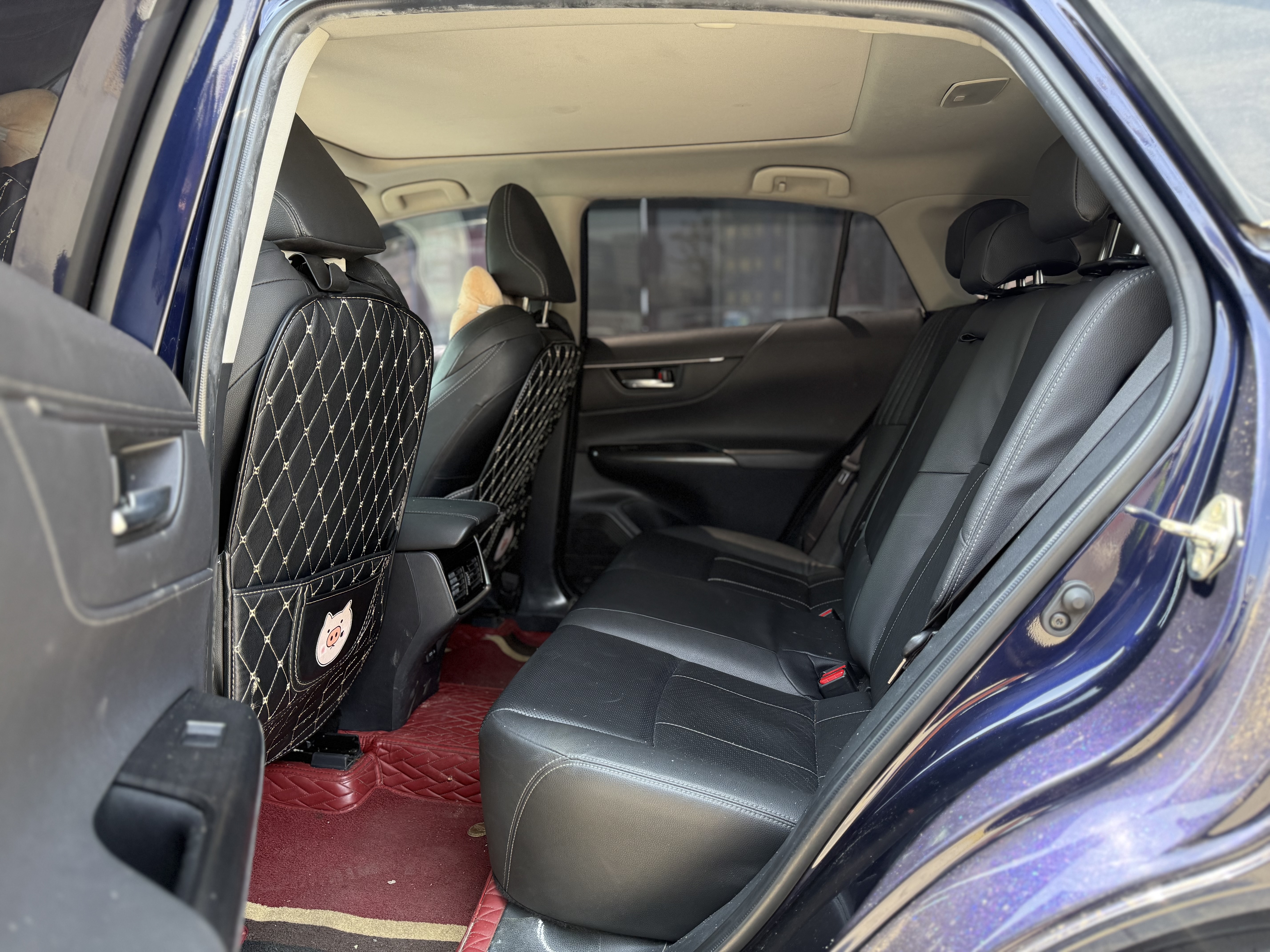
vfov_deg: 56.8
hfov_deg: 71.6
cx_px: 635
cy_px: 476
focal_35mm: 24
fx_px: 881
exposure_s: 1/215
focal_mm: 6.76
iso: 200
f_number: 1.78
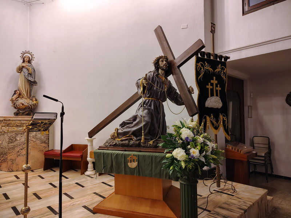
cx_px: 146
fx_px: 202
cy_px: 109
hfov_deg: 71.6
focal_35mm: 24
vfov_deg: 56.8
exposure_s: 1/50
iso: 900
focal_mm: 5.56
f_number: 1.8
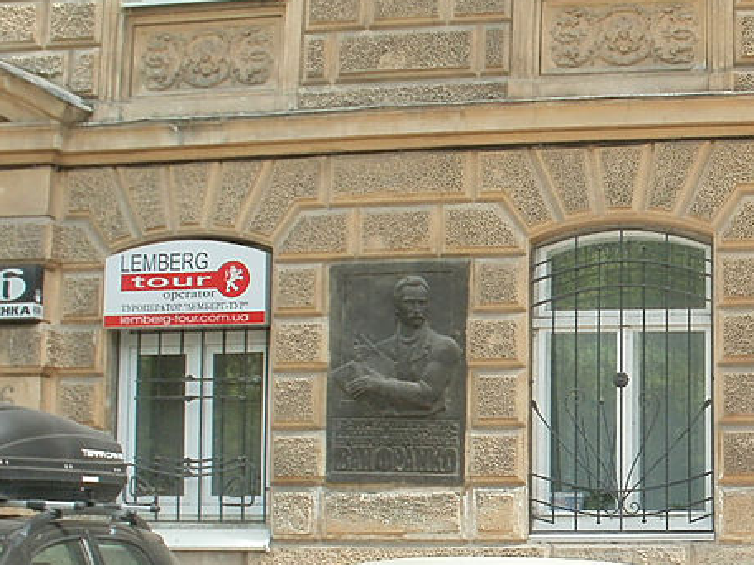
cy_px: 442
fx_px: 1547
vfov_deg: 20.5
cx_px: 728
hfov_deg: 26.2
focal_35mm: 71
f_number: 5.6
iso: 100
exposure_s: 1/125
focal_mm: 6.3
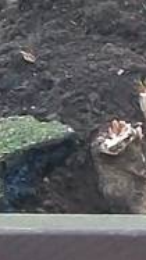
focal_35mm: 298
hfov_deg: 4.1
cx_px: 175
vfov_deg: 7.2
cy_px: -13
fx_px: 2054
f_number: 2.9
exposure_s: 1/30
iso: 151
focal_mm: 5.7
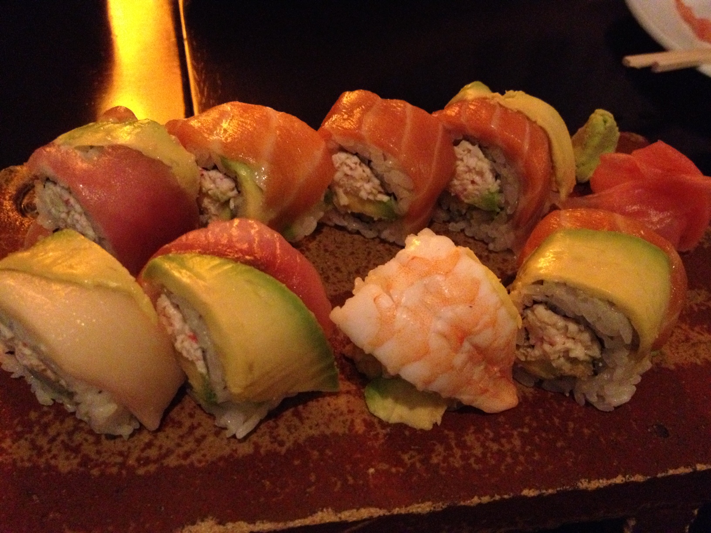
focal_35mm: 35
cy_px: 266
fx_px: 719
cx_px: 356
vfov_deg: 40.7
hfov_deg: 52.6
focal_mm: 4.28
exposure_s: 1/15
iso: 800
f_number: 2.4
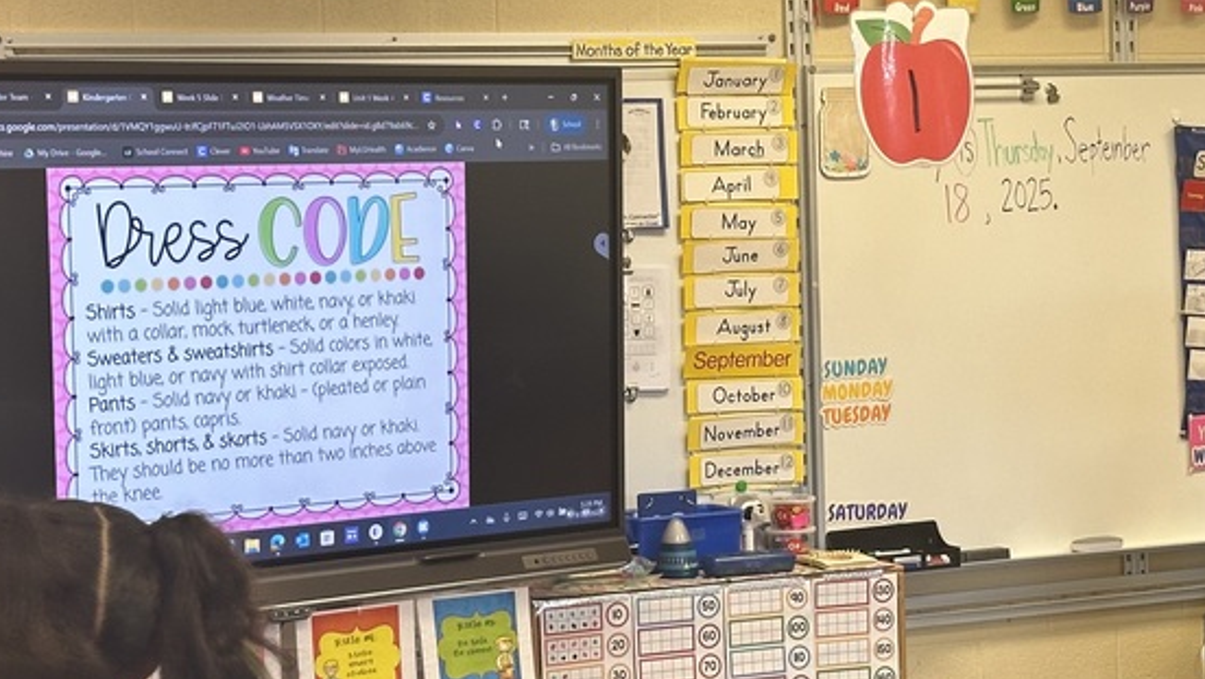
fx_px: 3101
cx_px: 775
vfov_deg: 12.5
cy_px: 430
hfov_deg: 21.9
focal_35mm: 97
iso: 64
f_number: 1.78
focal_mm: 6.86
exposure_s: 1/60
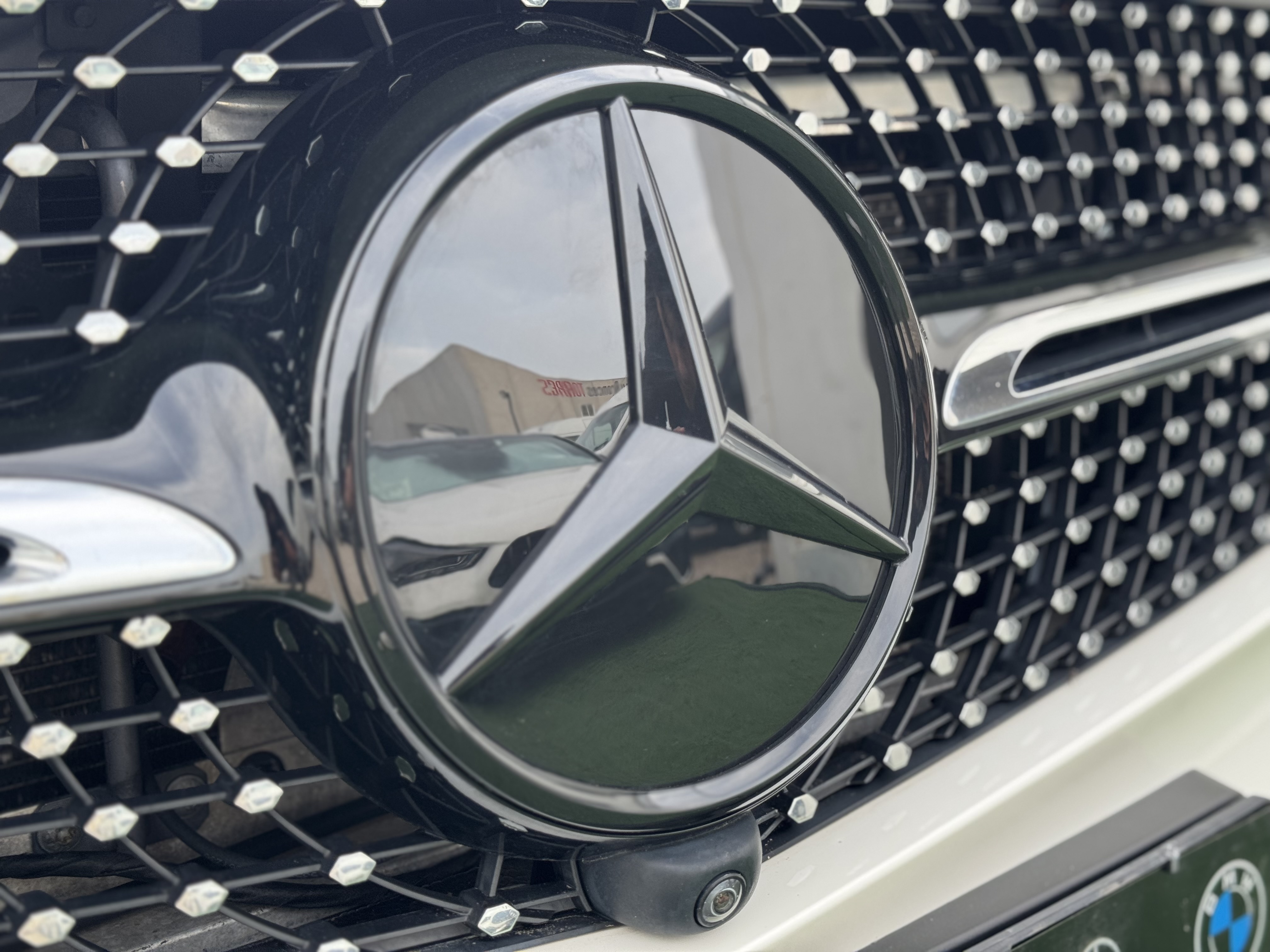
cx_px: 635
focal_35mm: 48
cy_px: 476
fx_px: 1761
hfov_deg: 39.7
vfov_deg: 30.3
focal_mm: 6.76
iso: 80
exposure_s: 1/121
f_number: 1.78
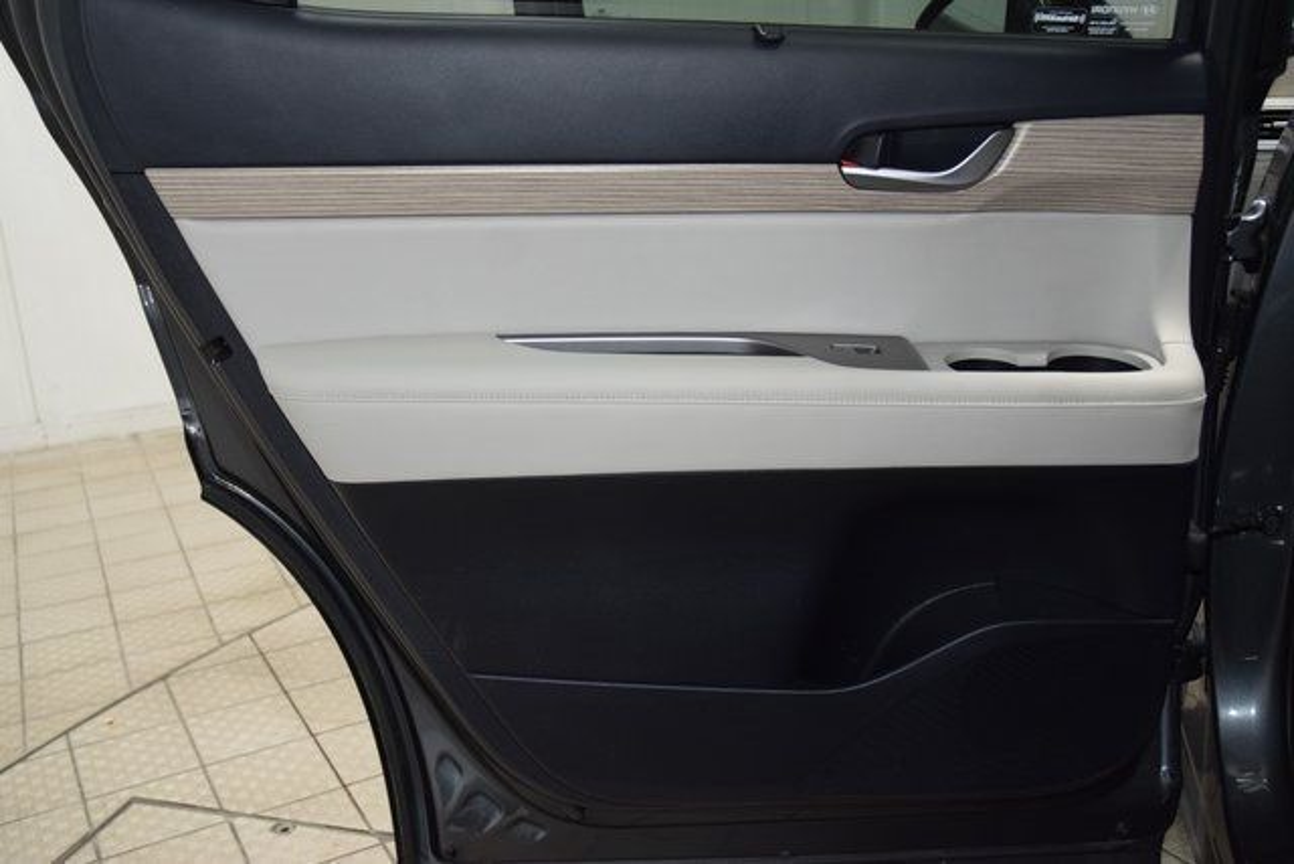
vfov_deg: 36.9
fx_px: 1294
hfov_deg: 53.1
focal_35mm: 36
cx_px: 647
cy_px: 432
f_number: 3.8
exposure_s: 1/60
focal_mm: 24
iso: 1100
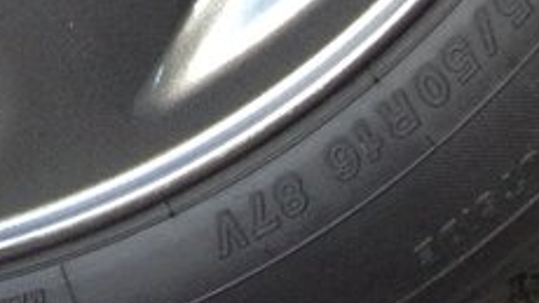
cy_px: -735
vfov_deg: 5.6
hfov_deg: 10.5
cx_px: -255
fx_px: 2842
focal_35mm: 199
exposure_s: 1/120
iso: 80
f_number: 2.4
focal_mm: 4.28
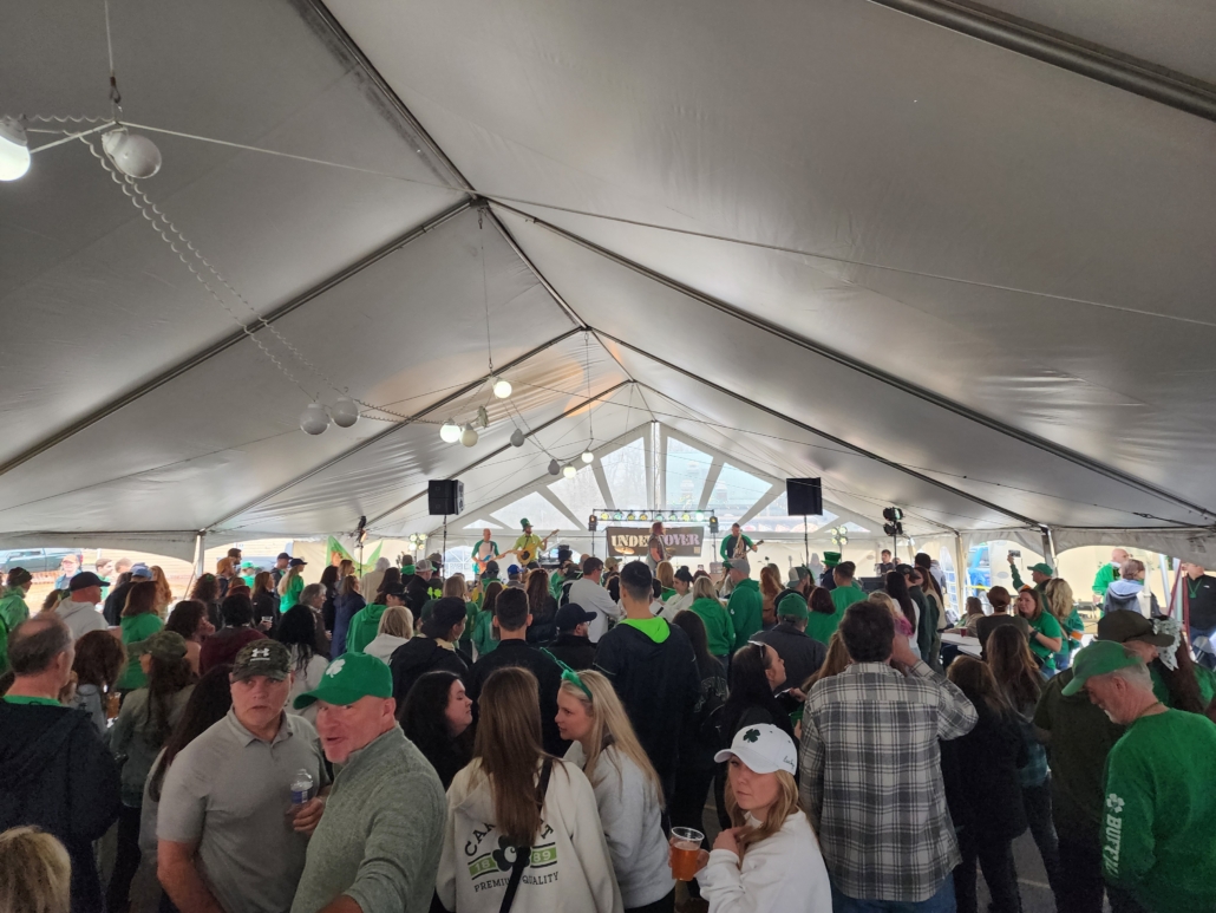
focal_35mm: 23
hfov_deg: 73.9
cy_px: 456
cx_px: 608
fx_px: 808
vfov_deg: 58.9
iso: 125
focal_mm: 6.4
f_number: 1.8
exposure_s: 1/180
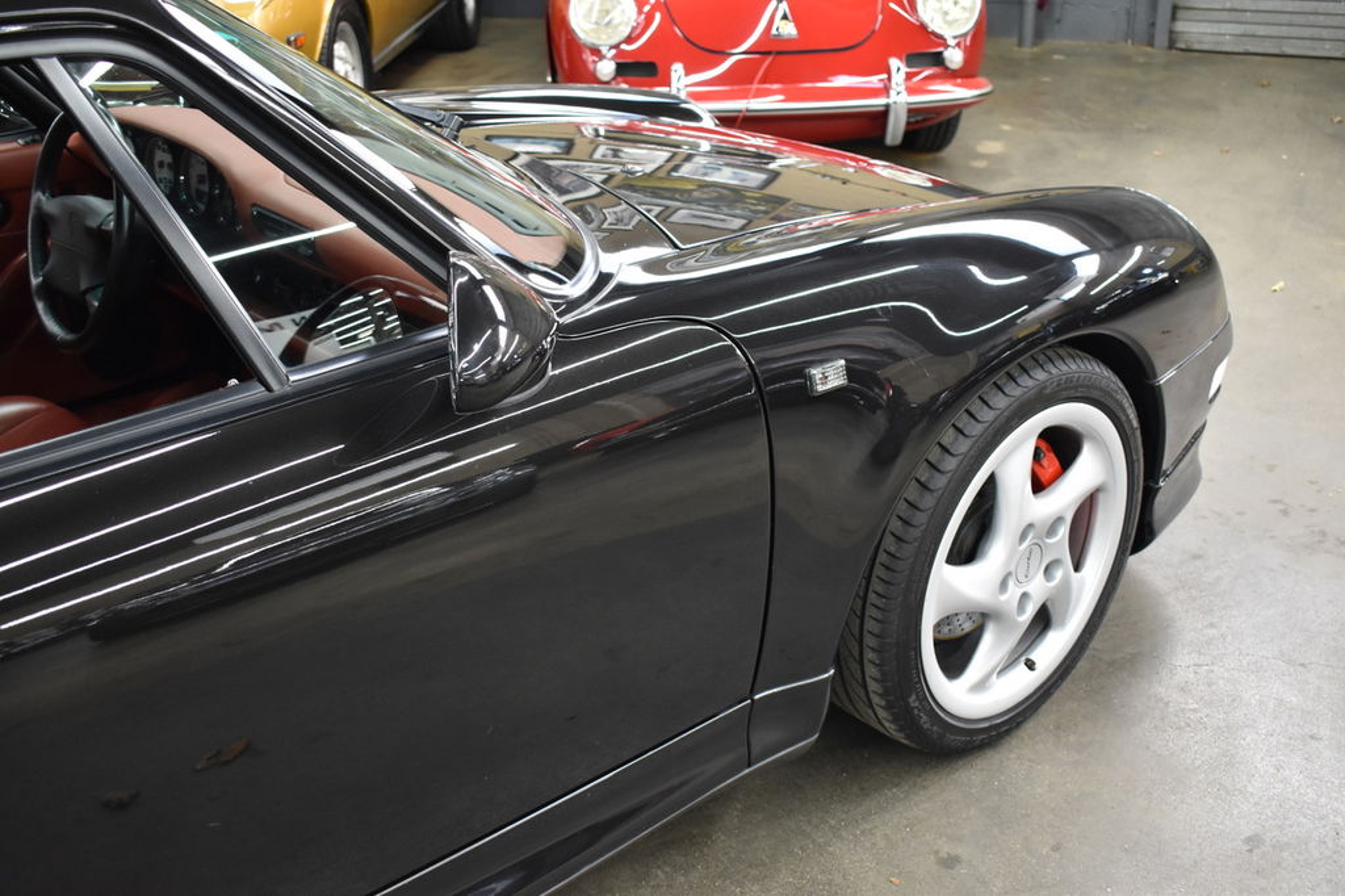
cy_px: 448
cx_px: 672
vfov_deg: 35.5
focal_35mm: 38
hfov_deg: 51.3
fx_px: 1401
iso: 1100
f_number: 4
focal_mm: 25
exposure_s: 1/40
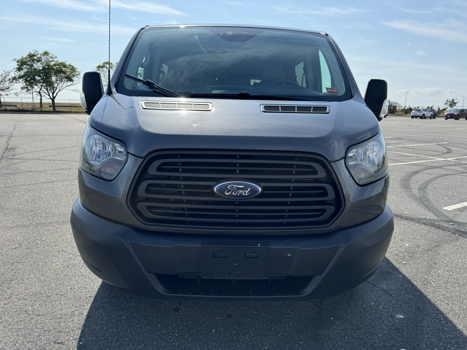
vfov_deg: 56.8
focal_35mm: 24
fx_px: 324
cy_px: 175
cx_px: 234
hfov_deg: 71.6
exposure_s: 1/3413
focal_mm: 6.76
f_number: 1.78
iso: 80
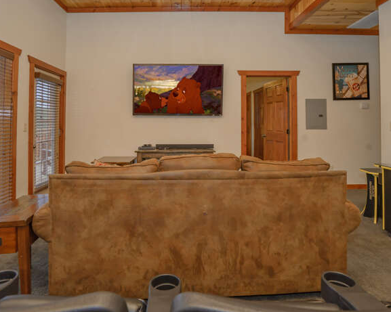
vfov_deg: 68.0
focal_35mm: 20
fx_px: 231
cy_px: 145
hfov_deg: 80.1
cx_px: 218
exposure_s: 1/80
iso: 500
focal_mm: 16
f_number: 7.1
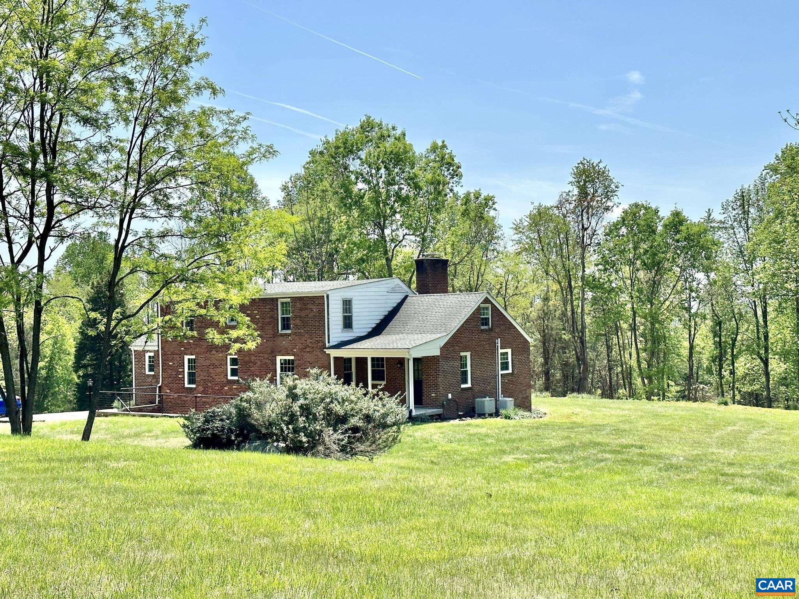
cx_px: 400
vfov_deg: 30.3
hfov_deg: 39.7
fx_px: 1108
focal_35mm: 48
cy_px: 300
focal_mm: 6.86
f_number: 1.78
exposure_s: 1/4367
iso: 64
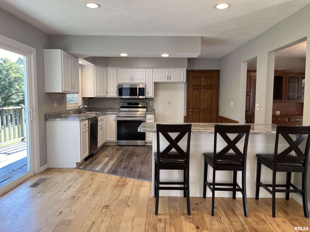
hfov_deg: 67.3
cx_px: 155
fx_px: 233
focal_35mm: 26
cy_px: 116
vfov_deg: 53.1
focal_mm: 5.1
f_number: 1.6
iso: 80
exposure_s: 1/120
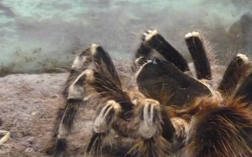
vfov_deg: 15.9
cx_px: 186
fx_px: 563
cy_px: 95
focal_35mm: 82
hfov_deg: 25.0
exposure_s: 1/13
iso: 800
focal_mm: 5.5
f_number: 2.8
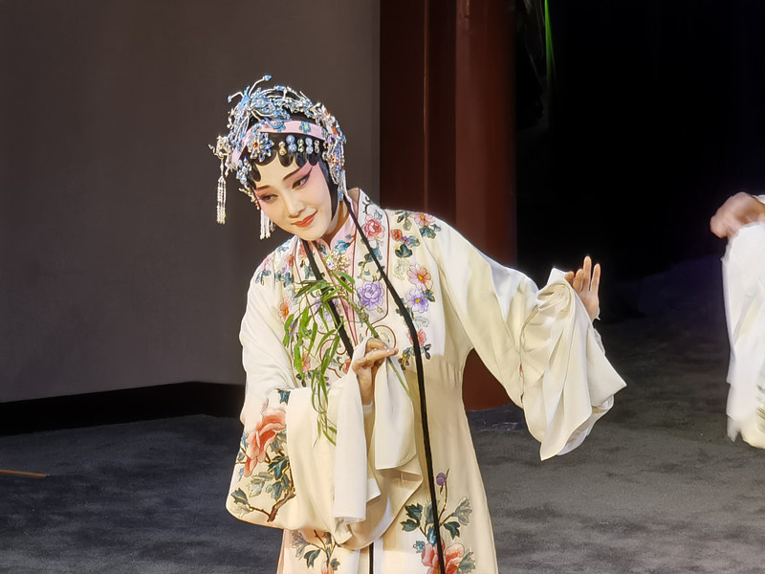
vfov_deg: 5.5
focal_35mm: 270
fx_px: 5967
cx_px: 382
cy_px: 287
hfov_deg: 7.3
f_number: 3.4
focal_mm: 14.45
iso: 125
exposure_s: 1/49.6
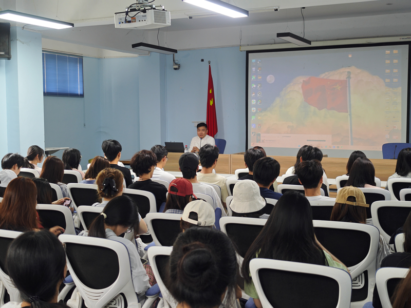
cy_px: 154
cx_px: 206
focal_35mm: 46
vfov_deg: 31.5
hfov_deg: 41.2
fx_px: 546
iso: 200
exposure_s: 1/52.4
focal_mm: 8.72
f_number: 1.63
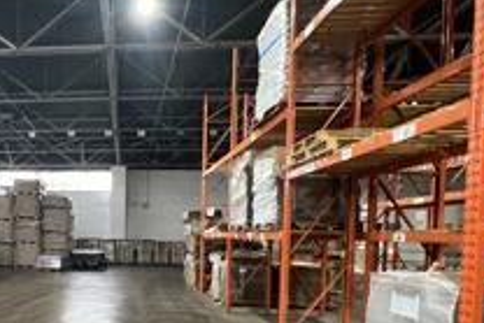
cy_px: 249
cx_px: 91
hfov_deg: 62.9
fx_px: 350
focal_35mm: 26
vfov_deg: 47.5
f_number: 1.8
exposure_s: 1/50
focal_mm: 1.57
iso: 320
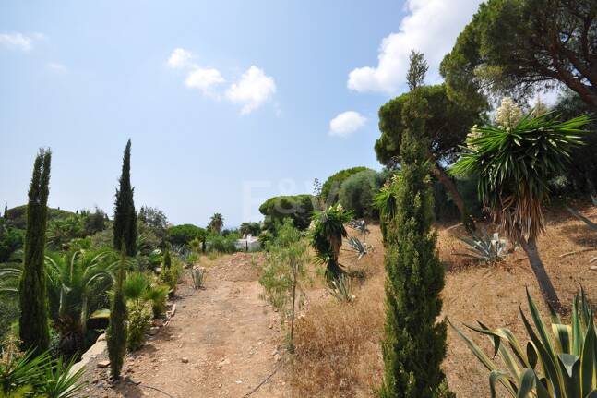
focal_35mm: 15
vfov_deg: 77.3
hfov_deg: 100.4
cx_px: 298
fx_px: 249
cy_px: 199
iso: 200
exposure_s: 1/400
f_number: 10
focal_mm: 10
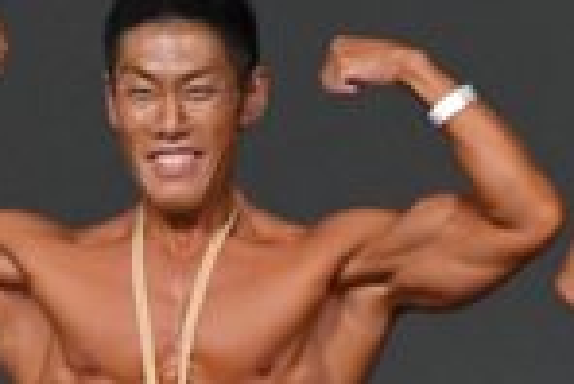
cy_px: 590
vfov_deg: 0.8
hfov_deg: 1.2
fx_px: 26334
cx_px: -196
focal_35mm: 1650
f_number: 5.6
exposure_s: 1/400
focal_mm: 210
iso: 5000
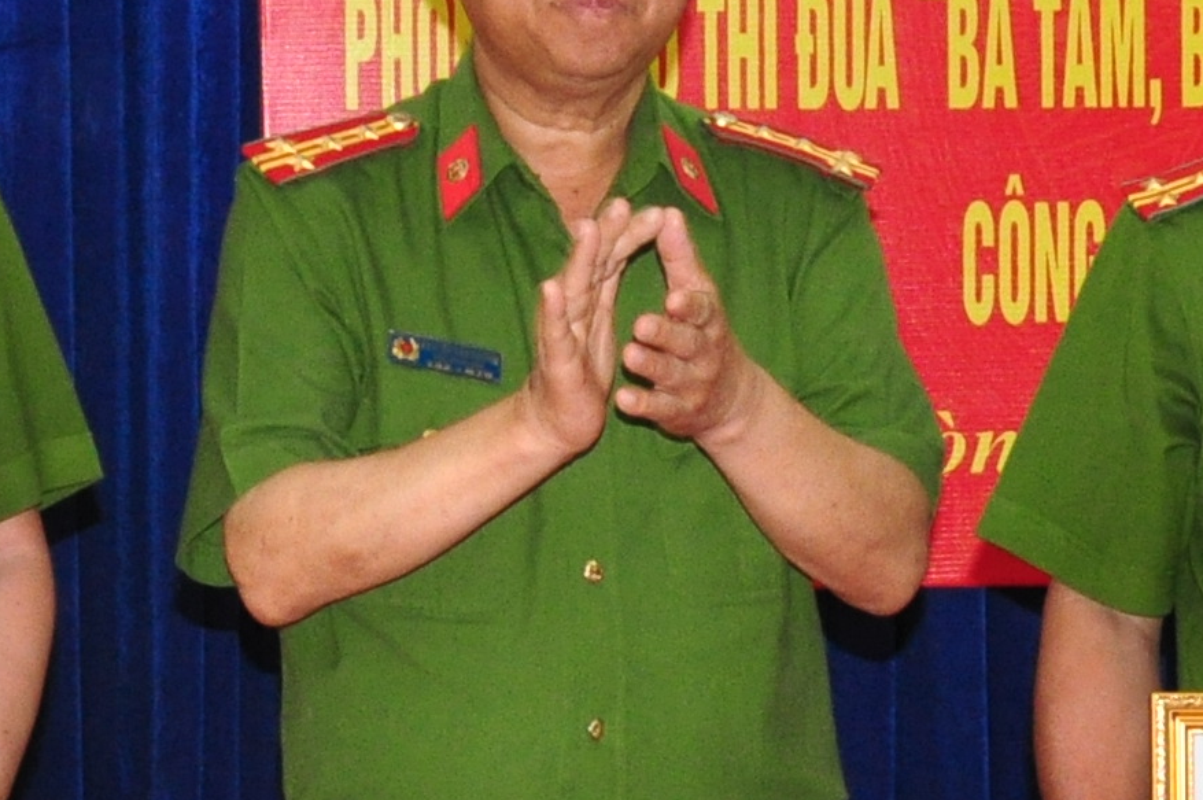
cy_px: 421
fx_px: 5876
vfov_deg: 7.8
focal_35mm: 176
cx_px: 73
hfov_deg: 11.6
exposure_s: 1/60
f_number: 6.3
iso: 800
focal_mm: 24
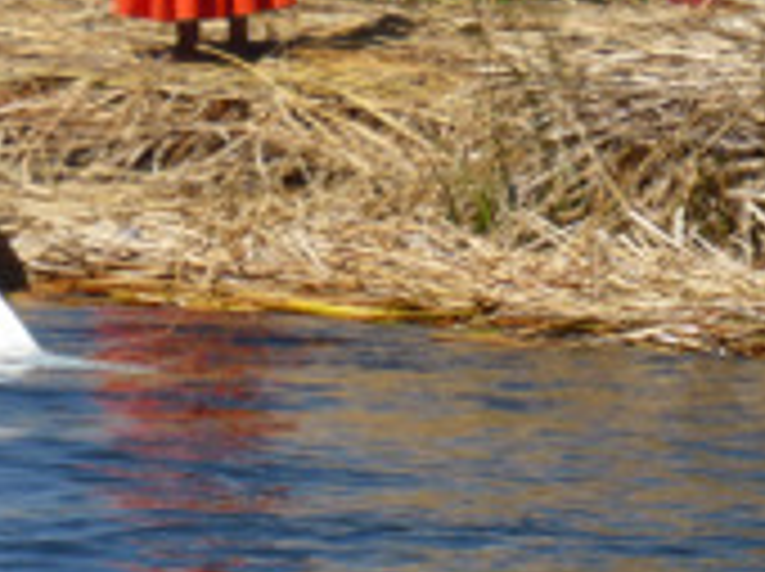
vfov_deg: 2.0
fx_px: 16066
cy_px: -279
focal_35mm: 728
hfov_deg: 2.7
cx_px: 4
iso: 100
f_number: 5.5
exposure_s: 1/640
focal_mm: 33.3
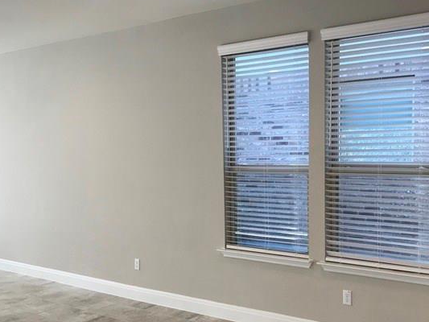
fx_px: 521
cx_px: 275
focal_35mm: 42
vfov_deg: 34.2
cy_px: 203
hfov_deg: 44.3
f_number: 1.8
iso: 25
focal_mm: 3.99
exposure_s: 1/120
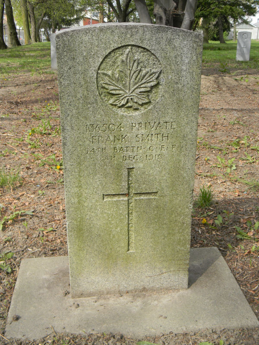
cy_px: 172
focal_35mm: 41
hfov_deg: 35.1
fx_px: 409
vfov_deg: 45.8
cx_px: 130
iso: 80
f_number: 3.8
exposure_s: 1/238
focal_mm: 7.3
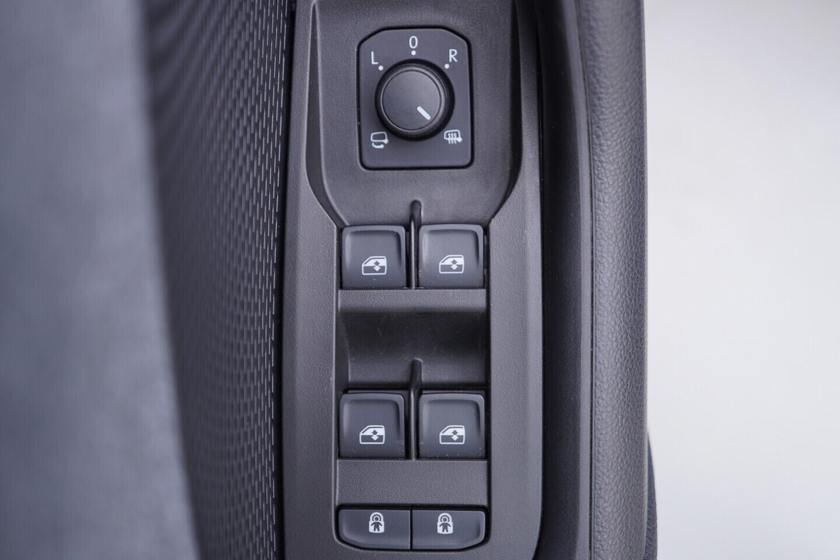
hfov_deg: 53.1
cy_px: 280
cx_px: 420
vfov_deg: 36.9
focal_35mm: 36
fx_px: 840
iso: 200
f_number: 2.8
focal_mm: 24
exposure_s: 1/40
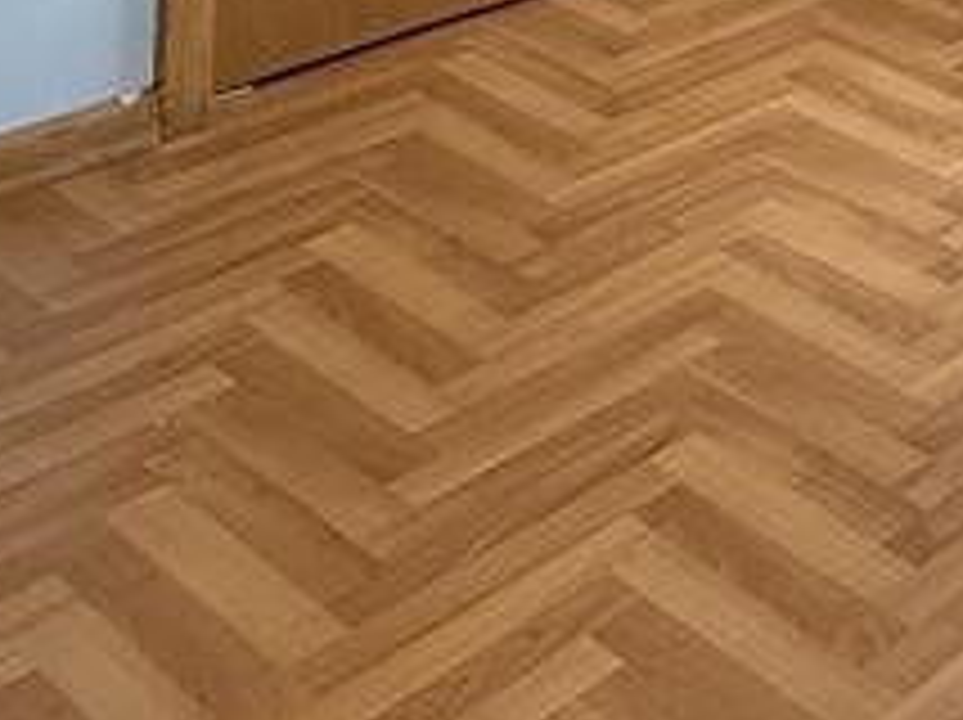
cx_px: 1584
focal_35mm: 67
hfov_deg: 21.9
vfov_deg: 17.4
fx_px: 1862
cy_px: -608
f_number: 2.2
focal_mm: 2.22
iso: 320
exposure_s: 1/120
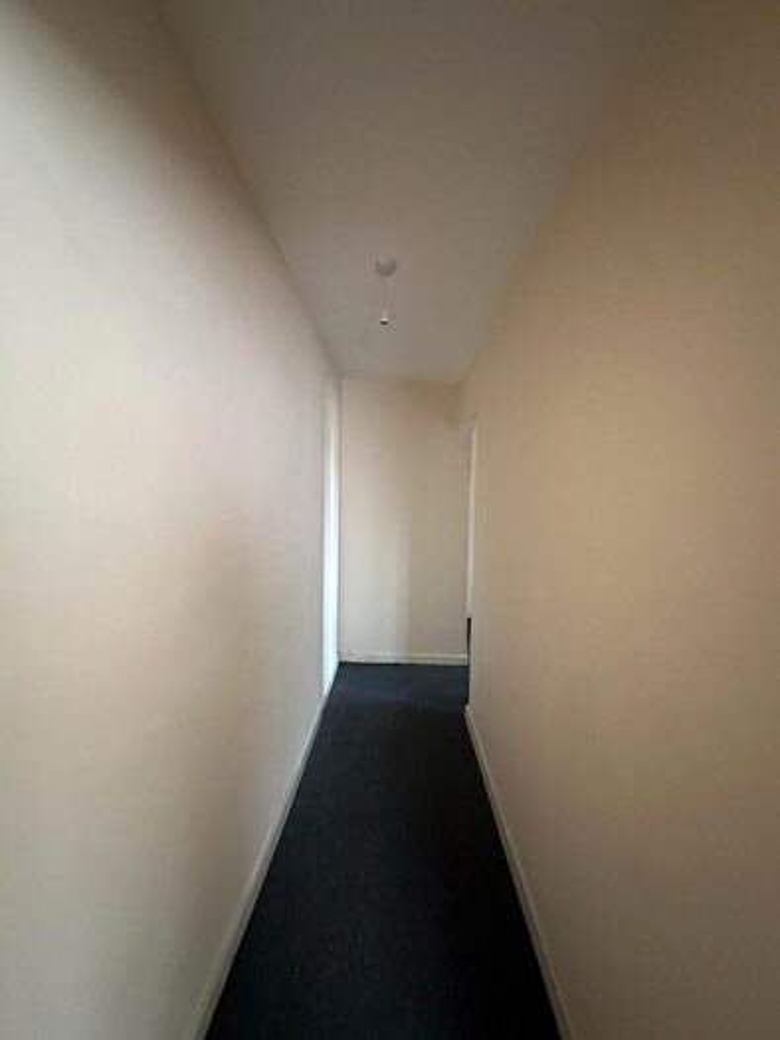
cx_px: 390
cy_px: 520
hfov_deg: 85.7
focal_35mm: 14
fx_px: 420
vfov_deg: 102.1
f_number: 2.2
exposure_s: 1/50
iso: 1000
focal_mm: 2.22
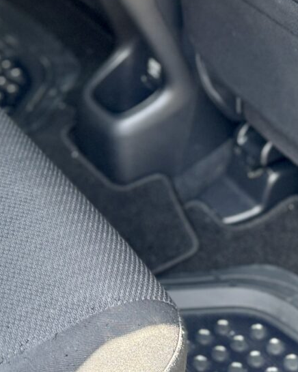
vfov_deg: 16.2
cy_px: -152
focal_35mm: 110
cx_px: -57
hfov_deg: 13.6
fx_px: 1213
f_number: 1.78
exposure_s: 1/145
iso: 100
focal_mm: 6.76
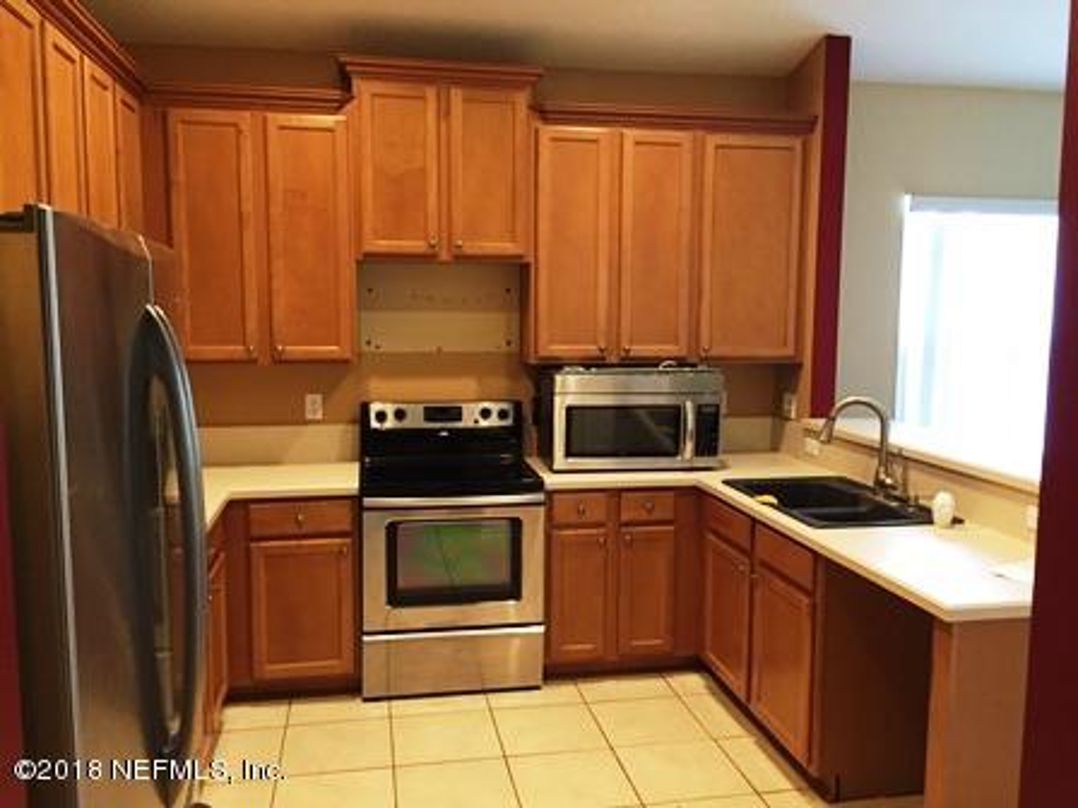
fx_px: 903
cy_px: 404
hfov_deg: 61.7
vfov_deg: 48.2
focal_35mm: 29
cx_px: 539
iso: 200
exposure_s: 1/30
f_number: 2.2
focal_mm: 4.15
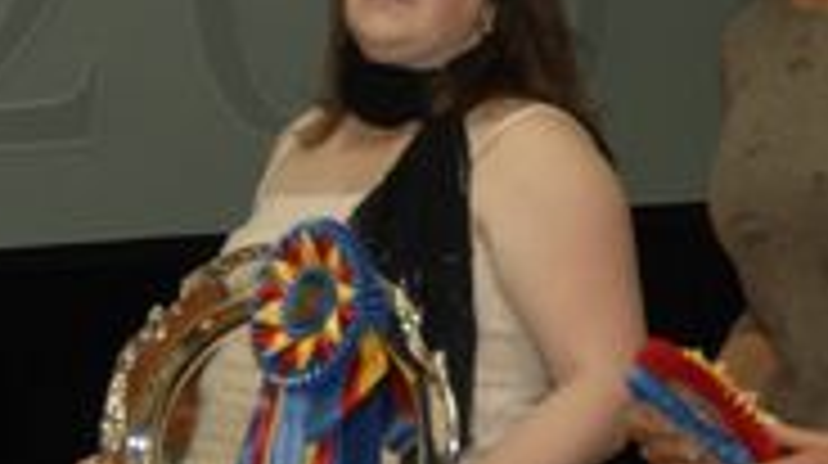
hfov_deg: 12.3
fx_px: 3838
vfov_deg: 6.9
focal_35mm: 175
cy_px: 227
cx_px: 648
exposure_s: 1/125
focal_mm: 32
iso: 400
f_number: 4.2
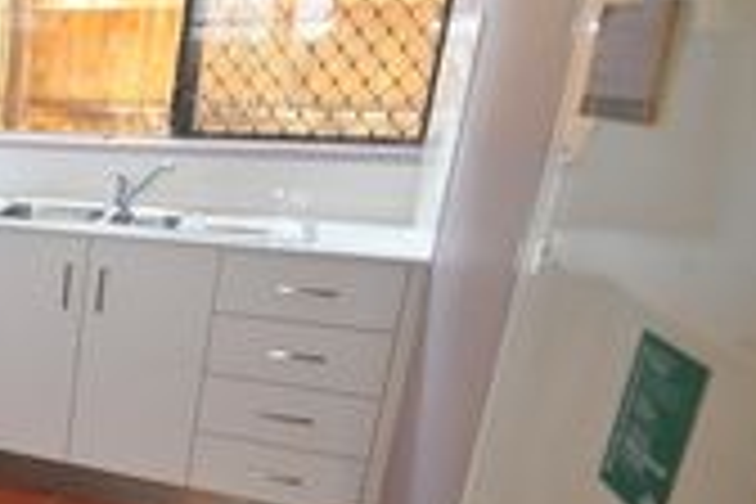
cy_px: 331
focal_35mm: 42
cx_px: -243
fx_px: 882
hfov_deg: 33.2
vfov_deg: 31.7
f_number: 3.5
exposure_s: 1/60
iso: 800
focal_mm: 10
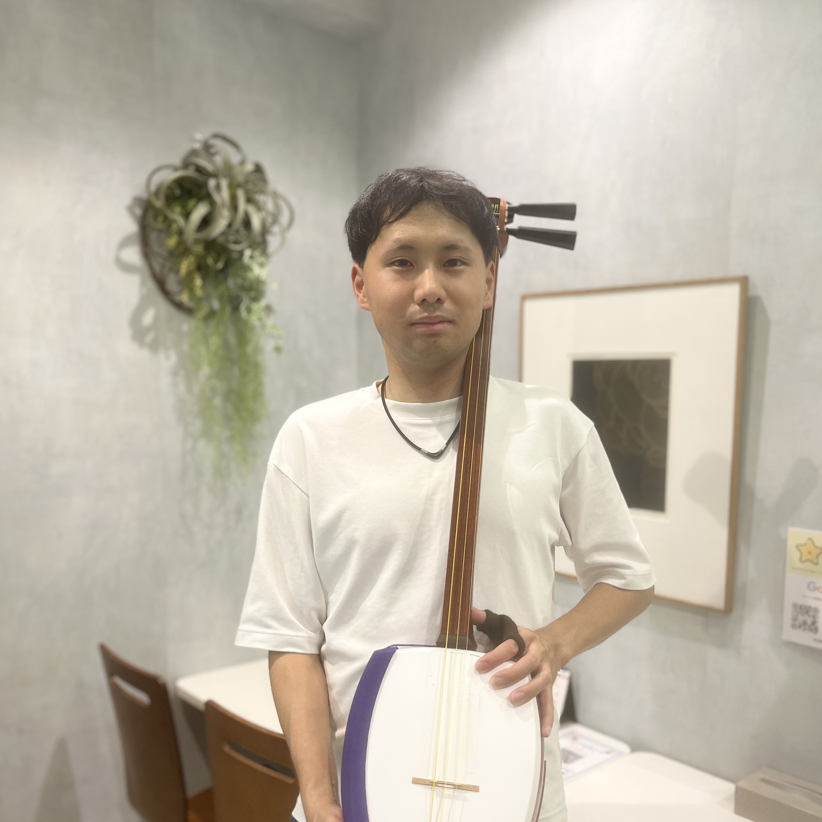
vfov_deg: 52.3
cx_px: 414
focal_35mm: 31
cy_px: 478
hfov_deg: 52.5
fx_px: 833
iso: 125
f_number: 1.6
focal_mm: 5.1
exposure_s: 1/120
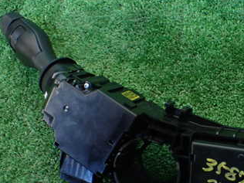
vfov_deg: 25.4
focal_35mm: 57
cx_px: 205
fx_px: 402
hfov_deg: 32.6
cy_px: 134
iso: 800
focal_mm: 5.4
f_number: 2.3
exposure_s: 1/60
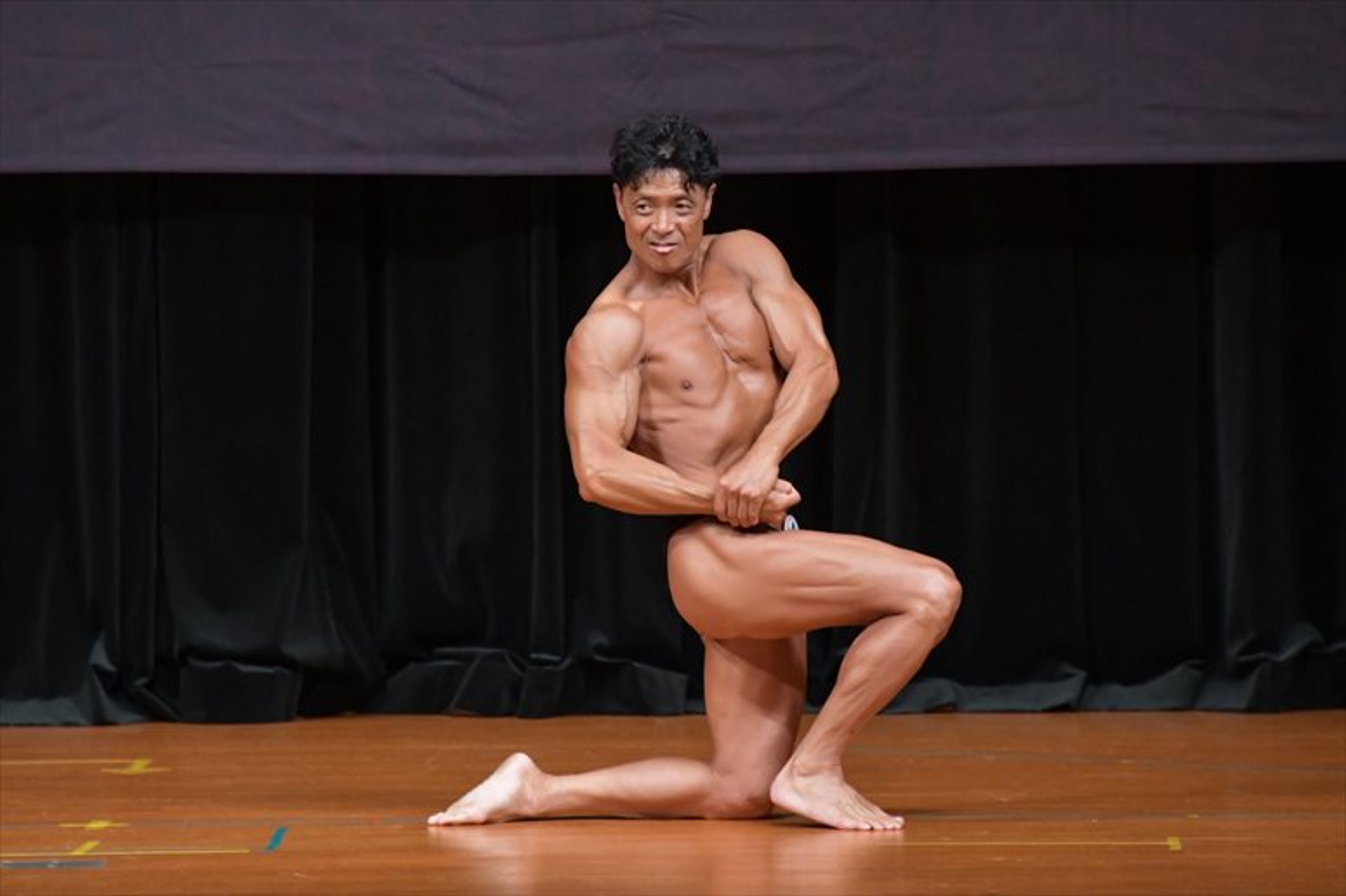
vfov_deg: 3.7
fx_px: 14014
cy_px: 448
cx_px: 673
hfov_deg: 5.5
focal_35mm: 375
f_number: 5.6
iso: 5000
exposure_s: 1/400
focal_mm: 250
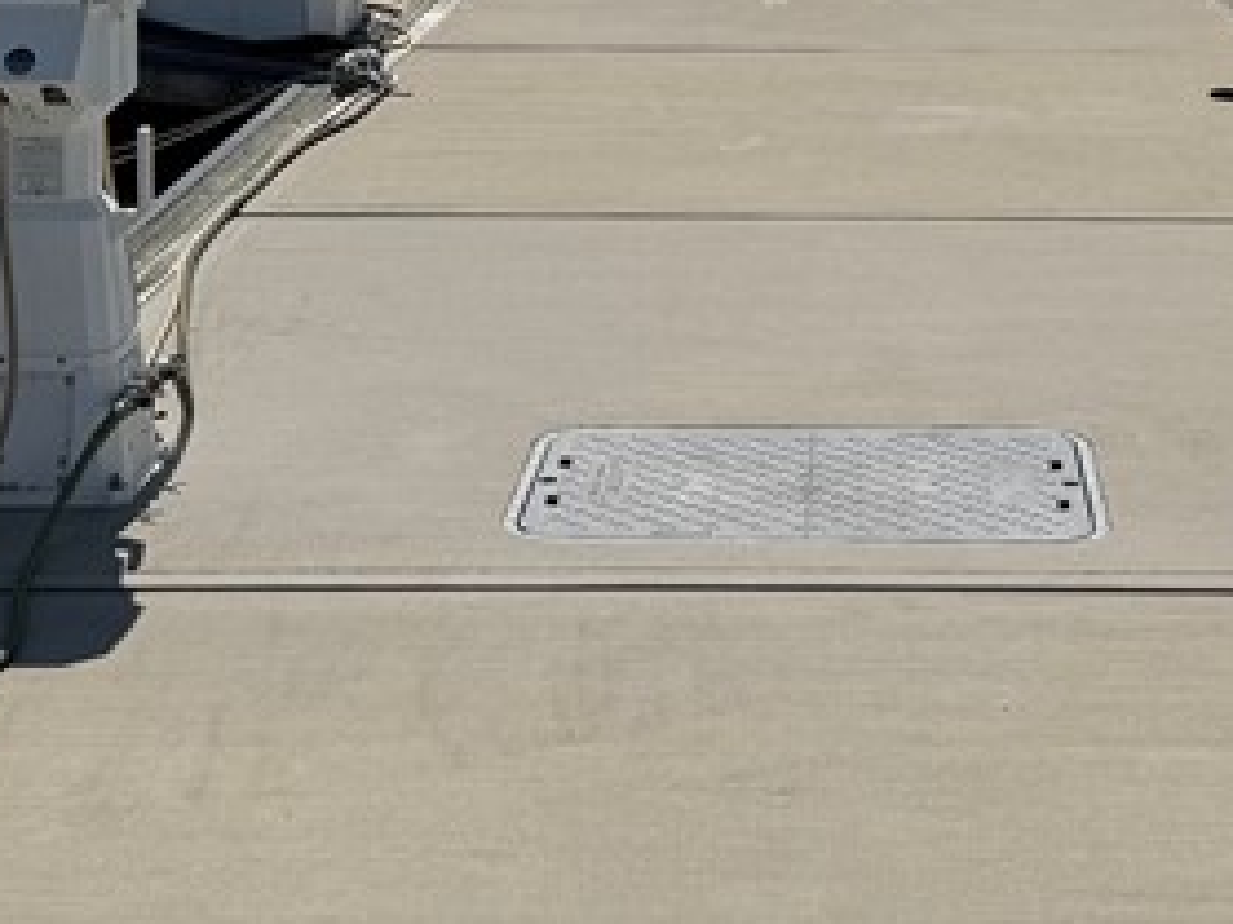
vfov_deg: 16.3
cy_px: -97
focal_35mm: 88
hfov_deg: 22.1
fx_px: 3133
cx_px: 862
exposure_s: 1/14286
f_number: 1.78
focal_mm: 6.76
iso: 80
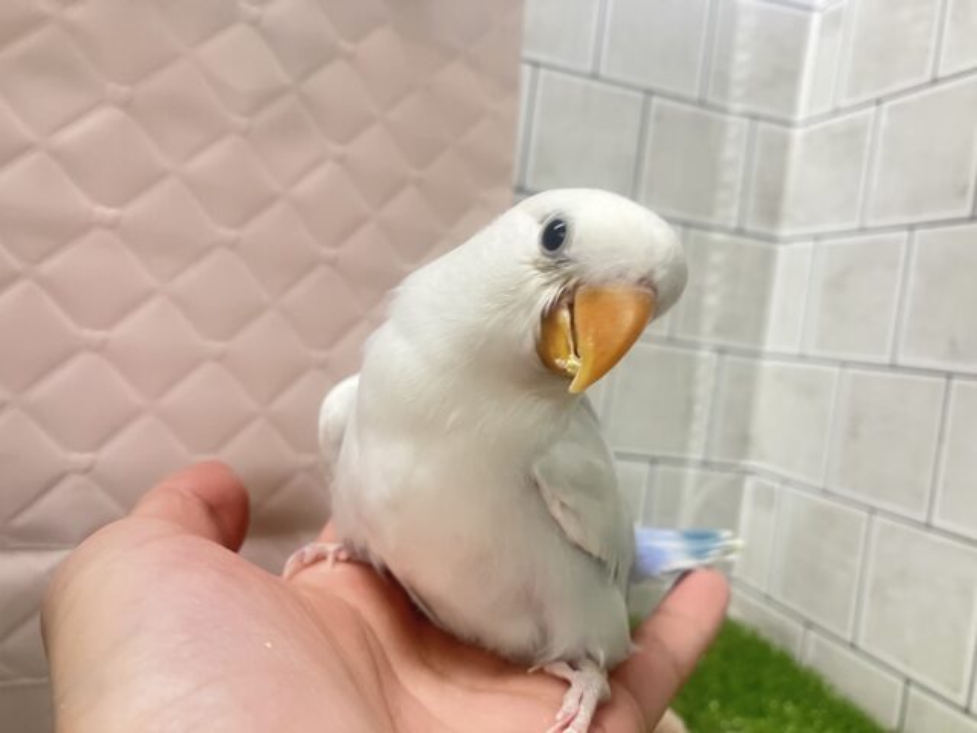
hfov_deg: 63.4
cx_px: 488
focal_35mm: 28
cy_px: 366
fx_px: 790
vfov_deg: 49.7
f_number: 1.8
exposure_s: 1/50
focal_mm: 3.99
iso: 125
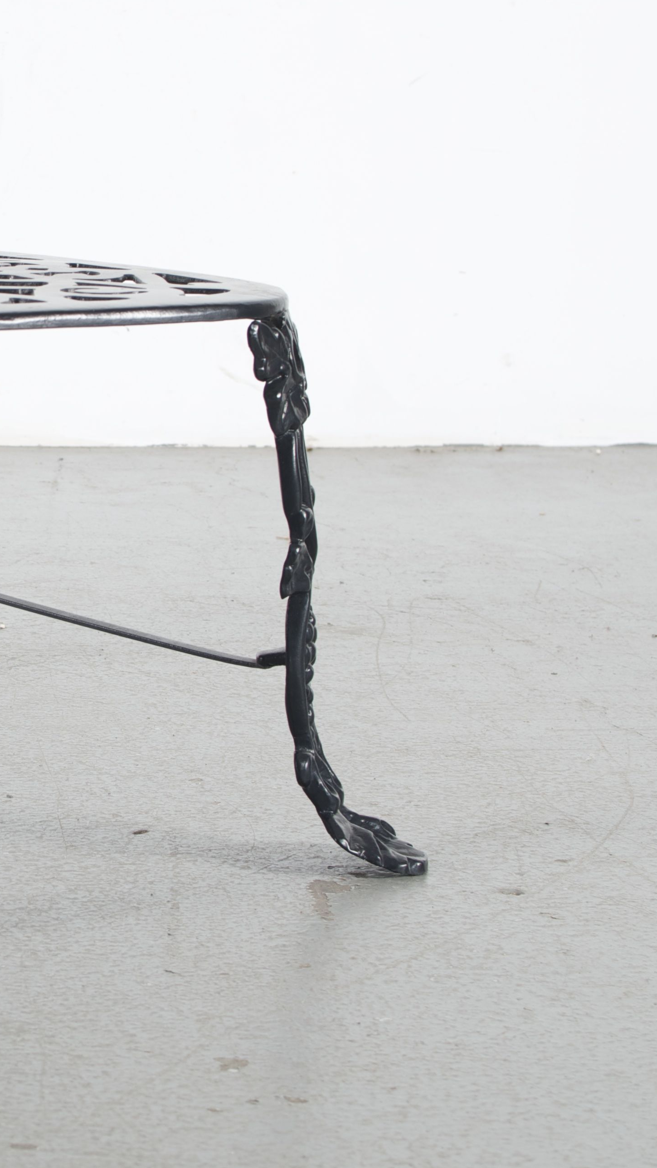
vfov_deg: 20.3
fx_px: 3252
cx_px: -180
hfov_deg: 11.3
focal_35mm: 105
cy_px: 452
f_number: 5.6
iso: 100
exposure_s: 1/125
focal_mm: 35
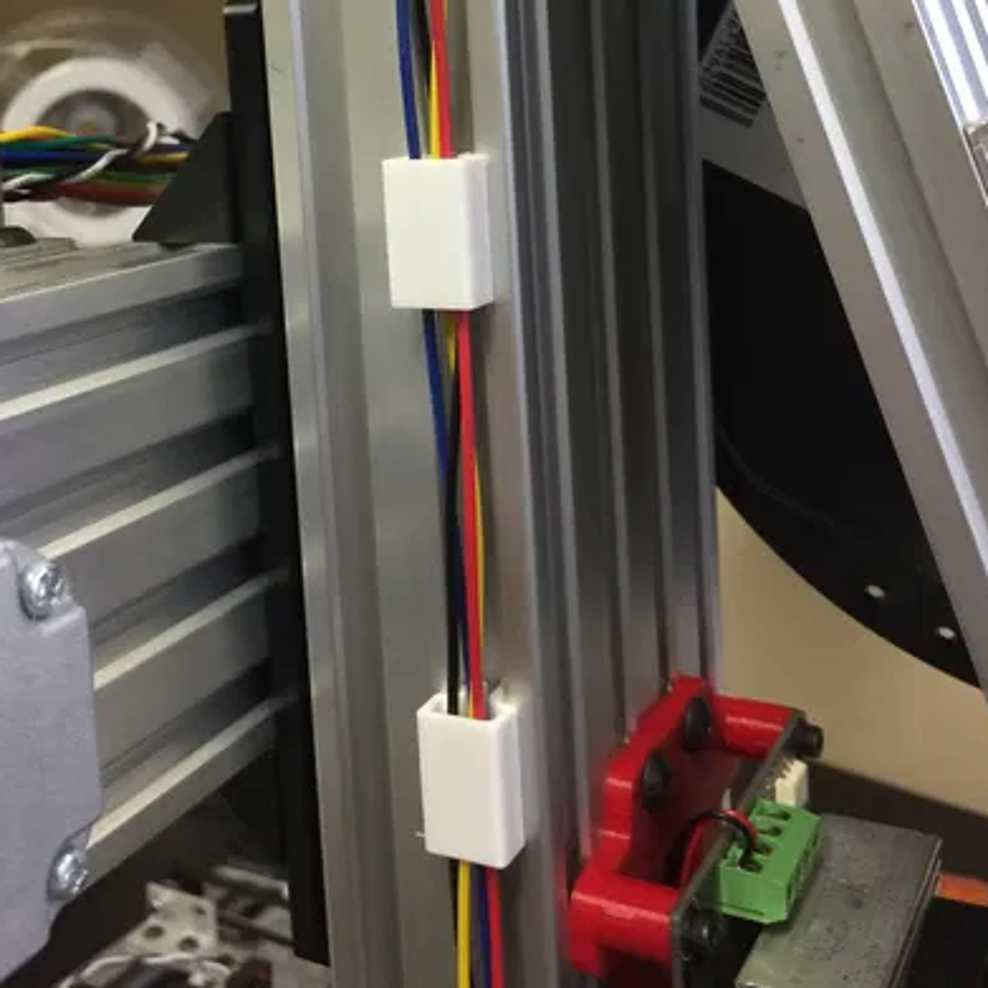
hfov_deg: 40.9
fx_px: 1324
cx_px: 466
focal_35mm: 41
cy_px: 203
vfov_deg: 39.4
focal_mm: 4.15
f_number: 2.2
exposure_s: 1/15
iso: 80
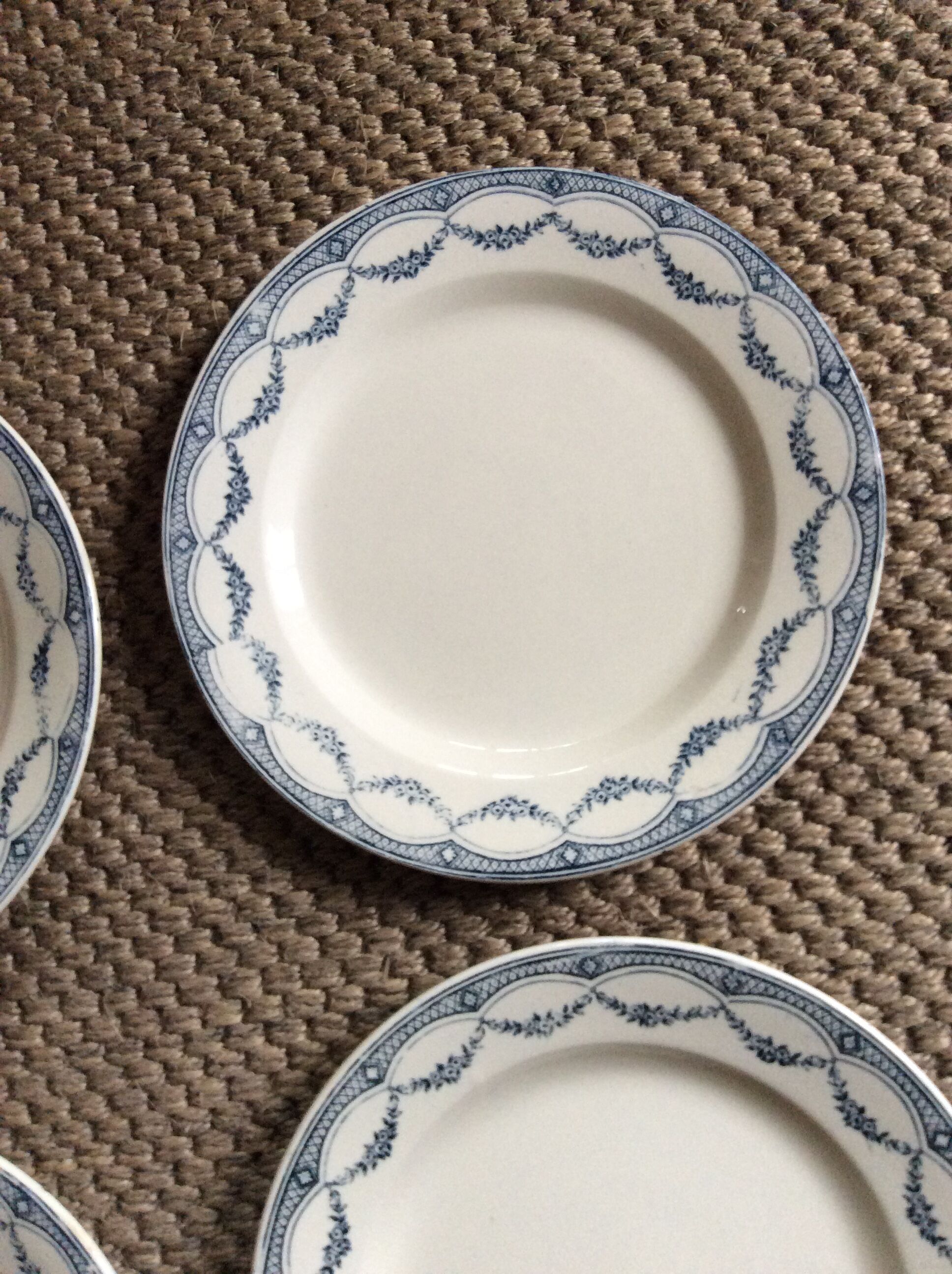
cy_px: 637
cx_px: 476
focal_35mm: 32
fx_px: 1177
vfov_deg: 56.9
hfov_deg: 44.1
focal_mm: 3.3
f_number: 2.4
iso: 160
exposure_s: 1/24
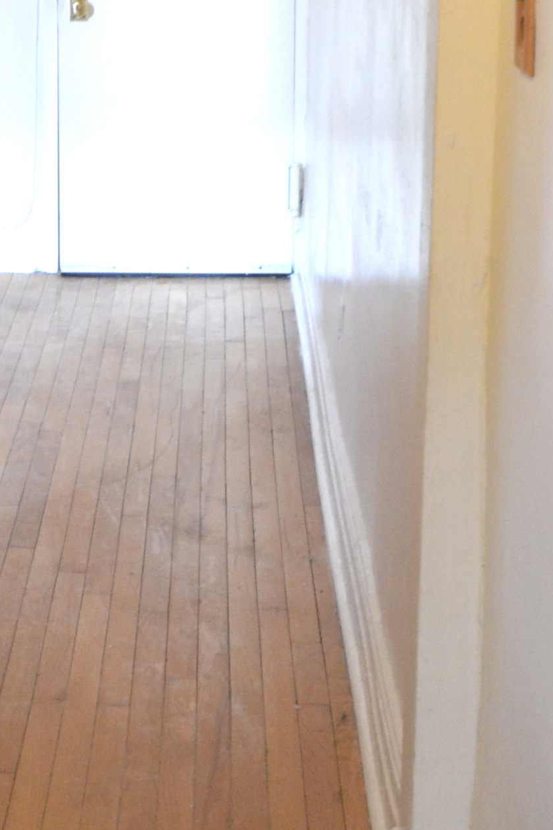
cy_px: 167
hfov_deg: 14.4
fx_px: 2139
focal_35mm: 93
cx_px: -30
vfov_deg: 21.7
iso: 800
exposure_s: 1/25
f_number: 4.2
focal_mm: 17
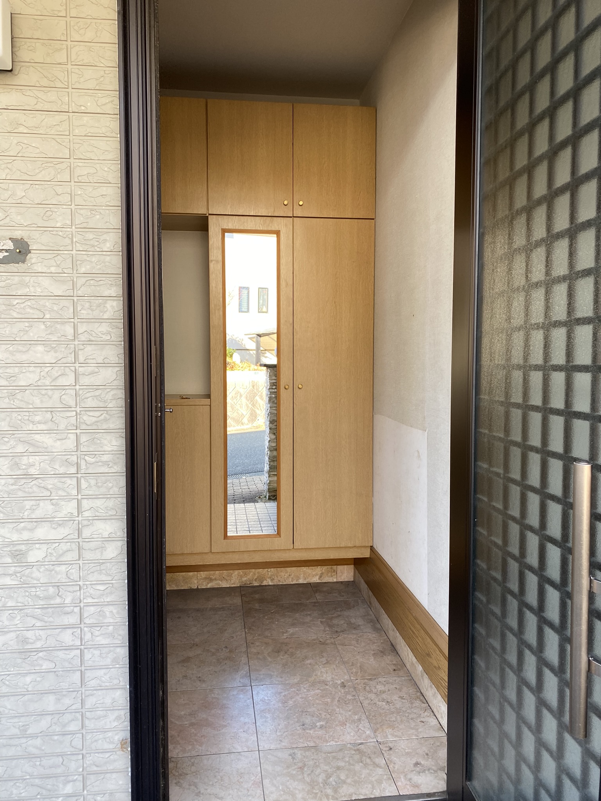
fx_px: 602
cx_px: 300
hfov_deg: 53.1
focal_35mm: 26
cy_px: 400
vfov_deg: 67.3
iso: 50
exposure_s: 1/121
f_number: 1.8
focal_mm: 4.25
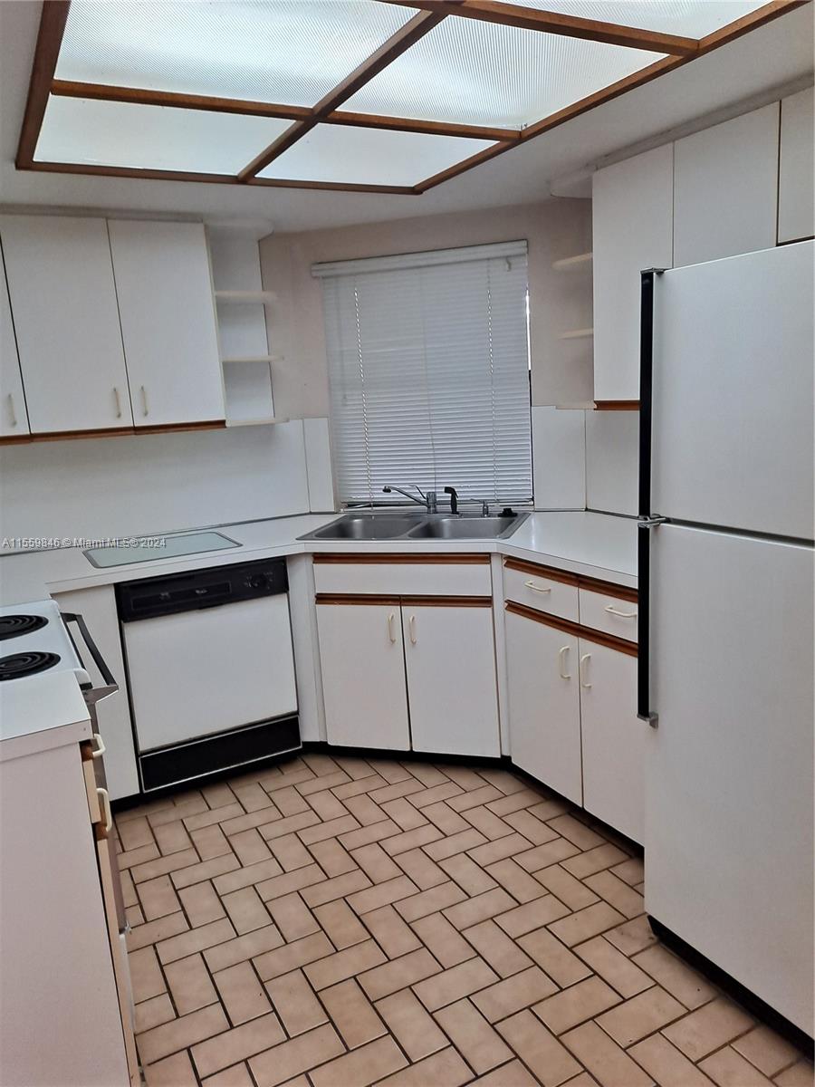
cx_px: 408
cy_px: 544
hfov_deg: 54.9
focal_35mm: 25
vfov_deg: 69.4
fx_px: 785
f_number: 2
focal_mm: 4.6
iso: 50
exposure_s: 1/50
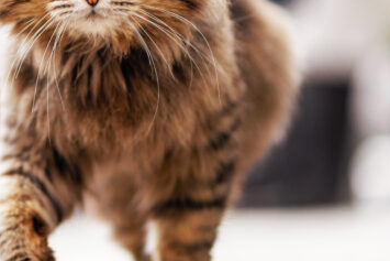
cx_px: 52
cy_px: 51
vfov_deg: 7.5
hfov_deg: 11.1
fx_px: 1994
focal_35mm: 184
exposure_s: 1/1600
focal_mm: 85
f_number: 2
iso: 100
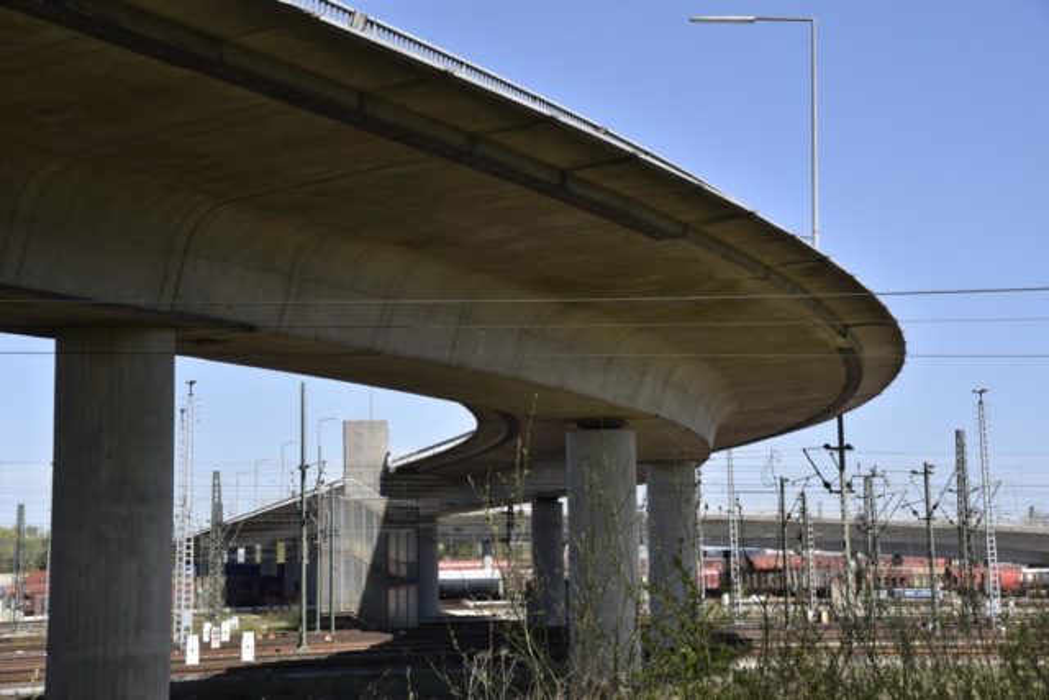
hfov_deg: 30.5
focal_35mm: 66
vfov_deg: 20.6
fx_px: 1923
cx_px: 524
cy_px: 350
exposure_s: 1/640
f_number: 13
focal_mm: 66
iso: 640
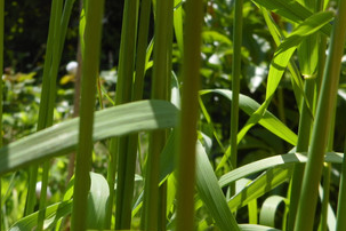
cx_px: 95
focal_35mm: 48
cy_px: 47
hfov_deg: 40.2
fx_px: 461
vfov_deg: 27.5
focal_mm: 4.9
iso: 80
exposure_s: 1/500
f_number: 3.3
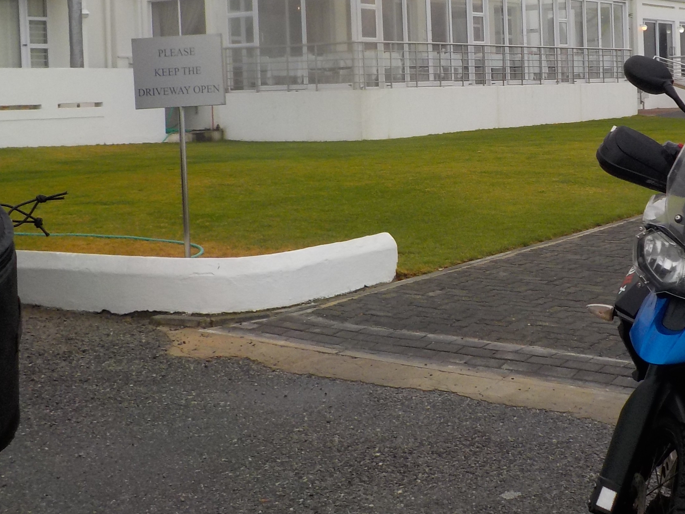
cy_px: 139
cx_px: 482
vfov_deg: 25.4
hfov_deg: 33.3
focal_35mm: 57
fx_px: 1128
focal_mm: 4.1
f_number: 3.3
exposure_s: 1/100
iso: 125
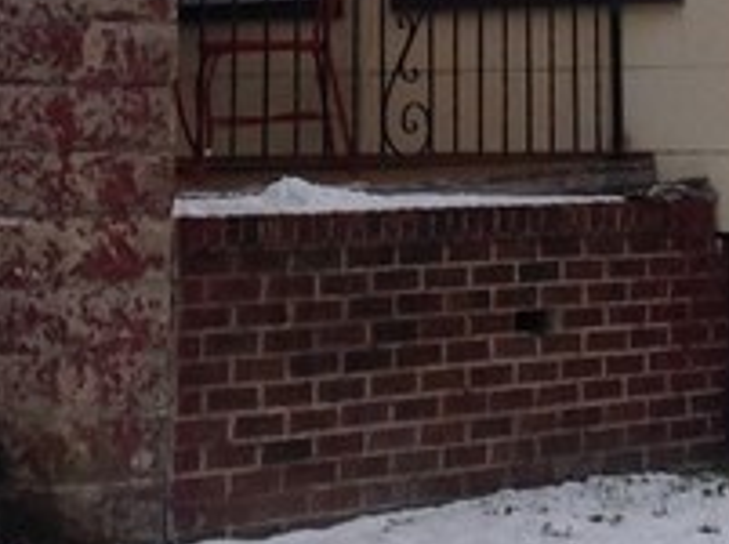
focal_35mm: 179
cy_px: -410
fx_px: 3763
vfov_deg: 8.0
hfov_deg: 11.1
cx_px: 439
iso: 50
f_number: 2.4
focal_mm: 4.28
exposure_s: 1/3030
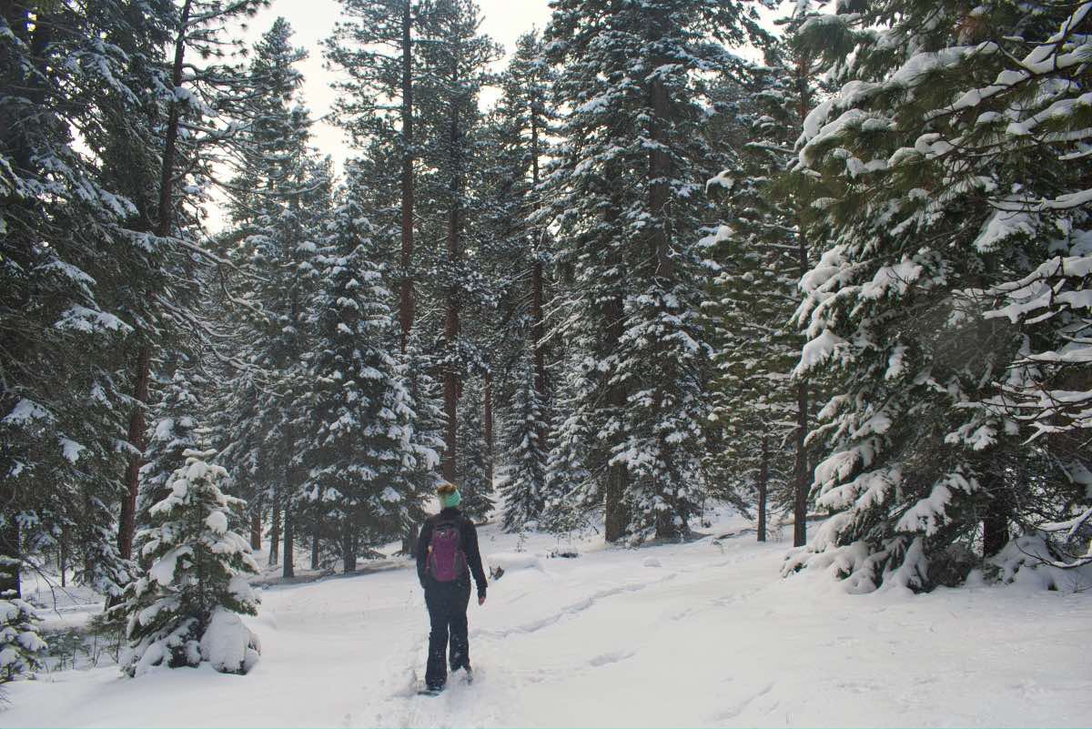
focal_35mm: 27
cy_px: 364
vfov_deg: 48.0
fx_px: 819
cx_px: 546
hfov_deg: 67.4
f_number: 10
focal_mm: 18
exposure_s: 1/200
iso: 400
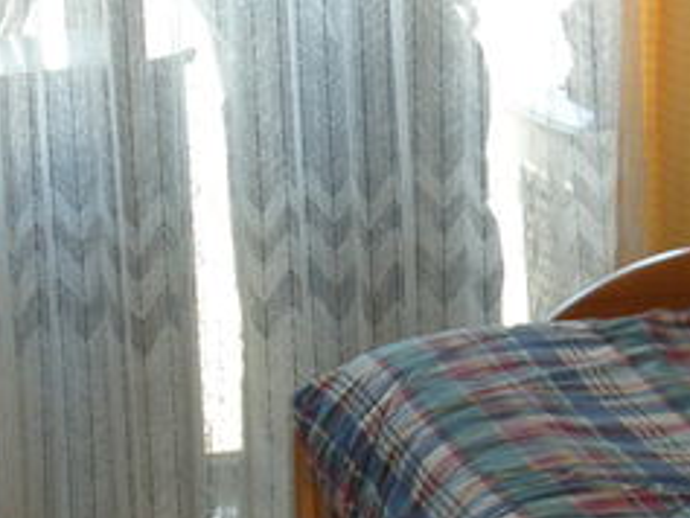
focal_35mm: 160
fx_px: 3191
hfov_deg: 12.3
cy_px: 460
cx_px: 480
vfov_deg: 9.2
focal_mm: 7.9
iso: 126
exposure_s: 1/52.7
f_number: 2.8
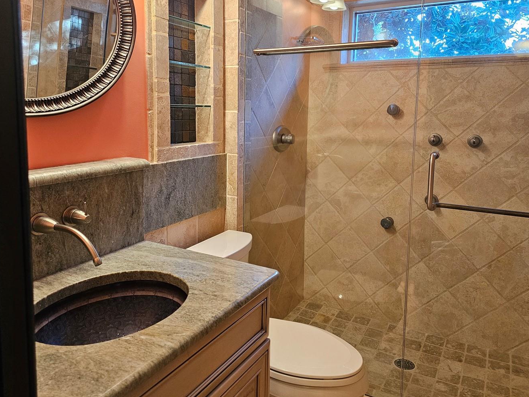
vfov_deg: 49.5
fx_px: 428
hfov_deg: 63.4
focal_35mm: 28
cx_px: 254
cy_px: 162
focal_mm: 6.3
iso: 320
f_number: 1.7
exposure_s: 1/120
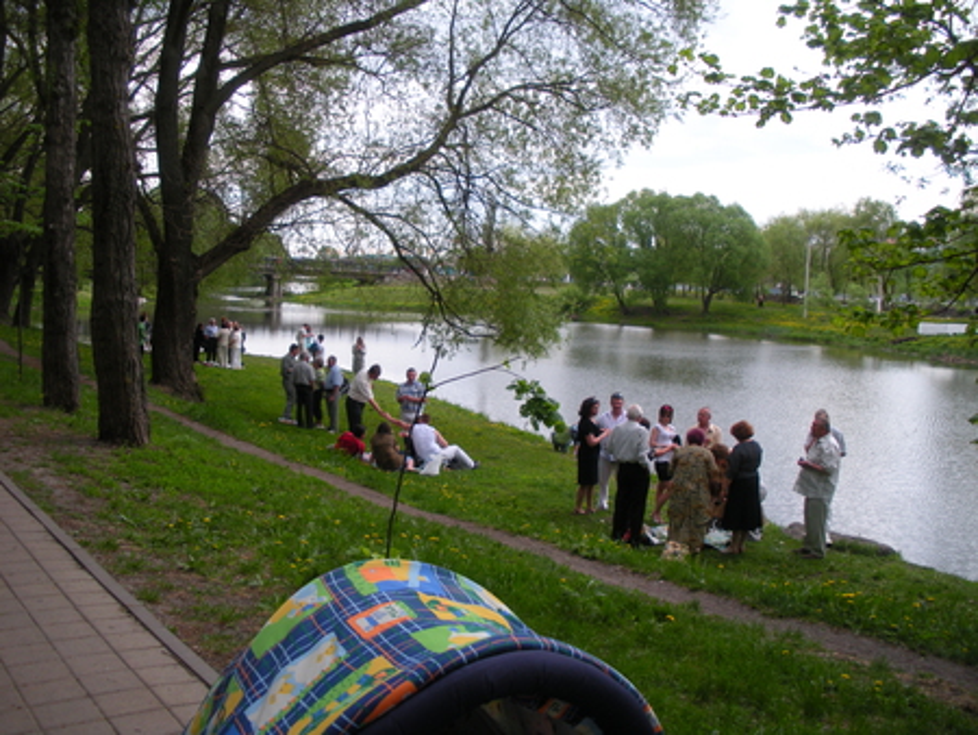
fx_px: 1018
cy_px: 368
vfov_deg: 39.7
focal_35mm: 36
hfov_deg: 51.3
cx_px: 489
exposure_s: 1/267
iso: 64
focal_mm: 6.3
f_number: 3.5
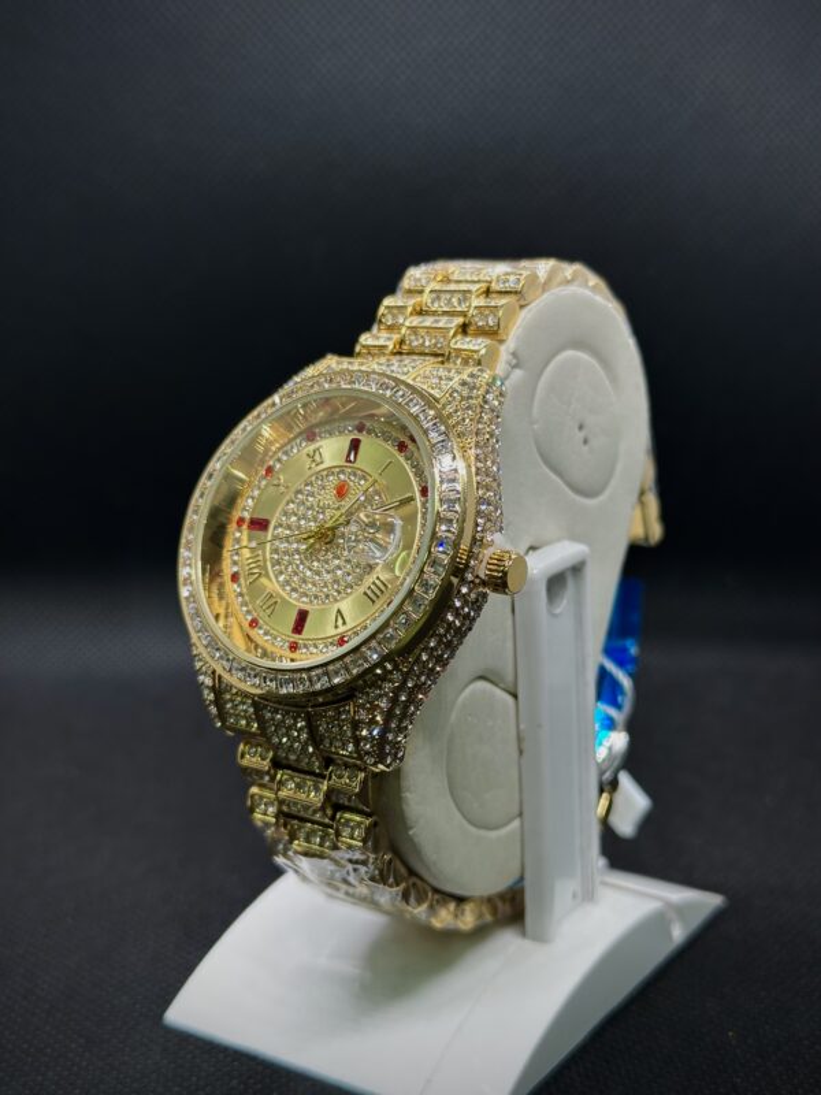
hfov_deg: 30.3
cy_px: 548
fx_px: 1518
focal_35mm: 48
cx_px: 410
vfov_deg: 39.7
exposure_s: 1/100
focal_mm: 6.86
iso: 50
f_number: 1.78
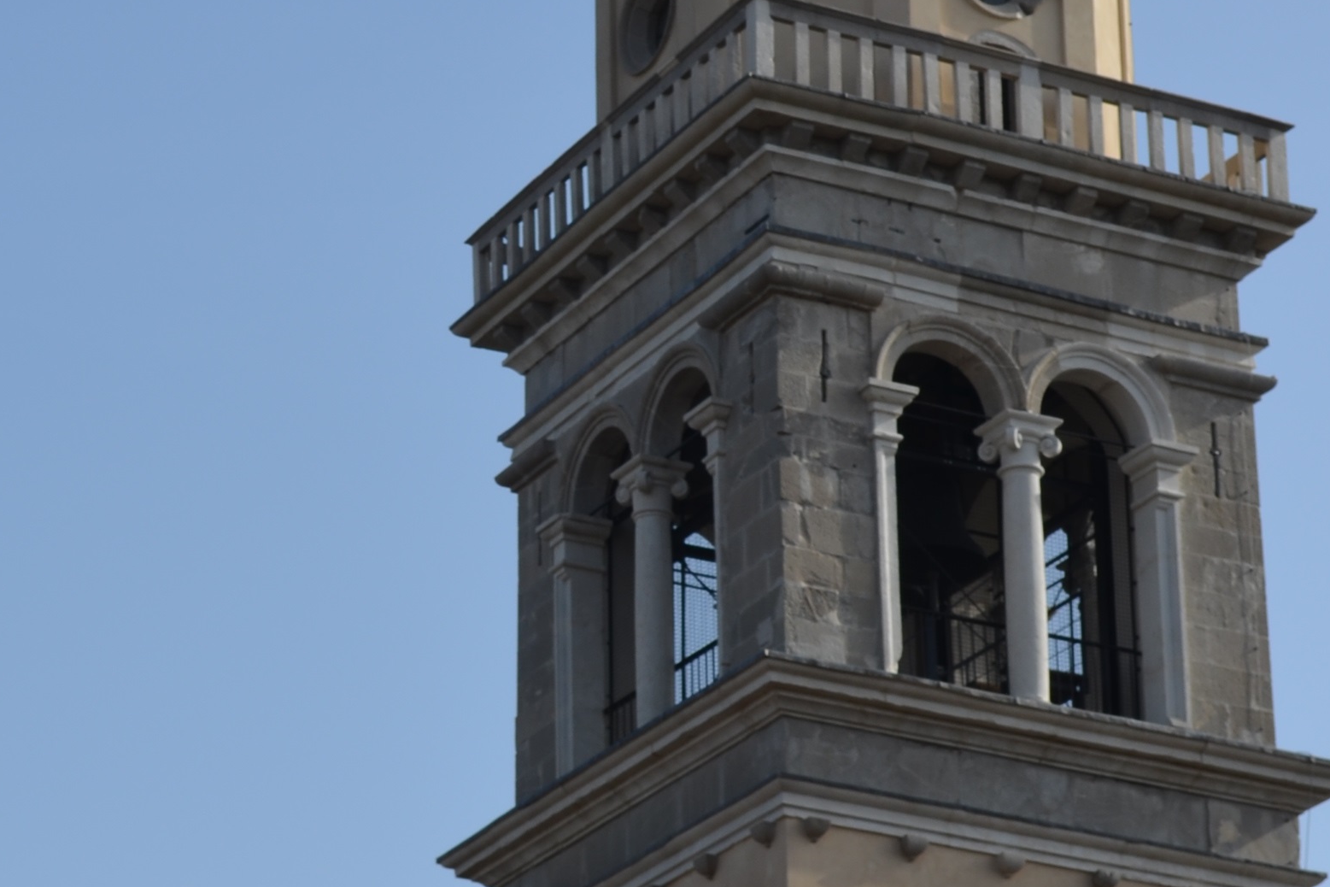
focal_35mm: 135
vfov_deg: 10.2
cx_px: 406
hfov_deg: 15.2
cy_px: 338
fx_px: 4987
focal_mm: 38
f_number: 9
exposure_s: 1/320
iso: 100
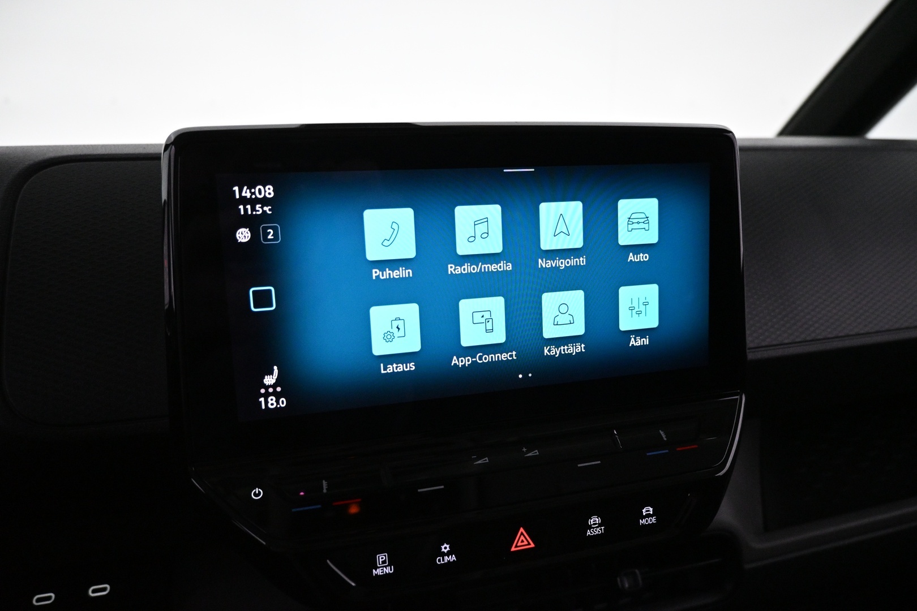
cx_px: 458
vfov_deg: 53.1
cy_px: 306
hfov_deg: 73.7
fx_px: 611
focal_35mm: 24
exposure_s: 1/200
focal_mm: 16
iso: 4000
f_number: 3.5
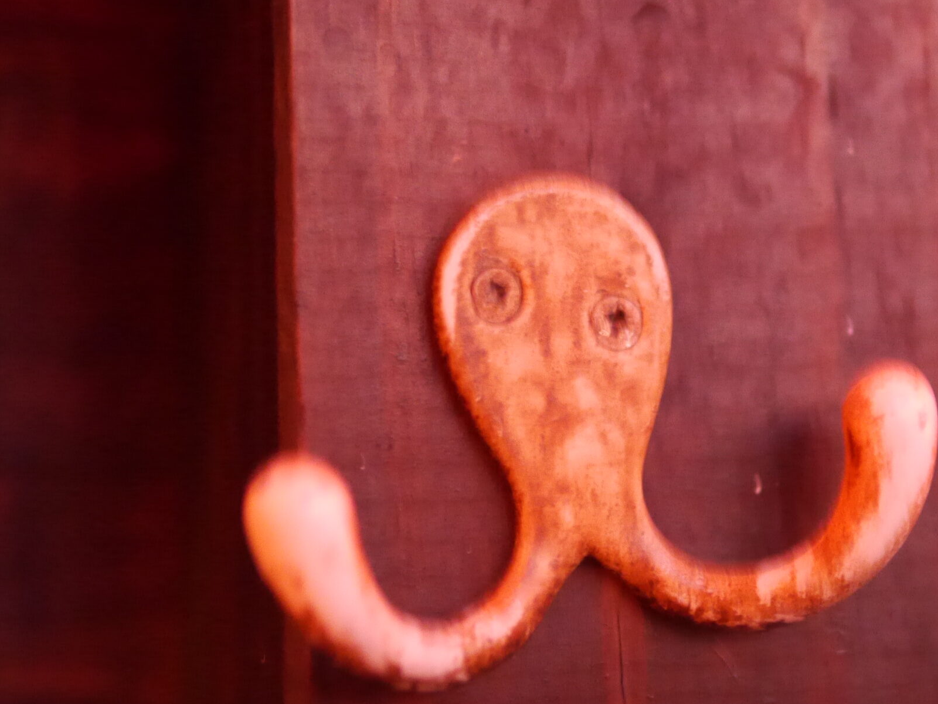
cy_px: 356
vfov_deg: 18.4
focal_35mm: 80
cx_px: 637
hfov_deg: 24.3
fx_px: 2168
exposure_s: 1/13
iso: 3200
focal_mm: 25
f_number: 1.4
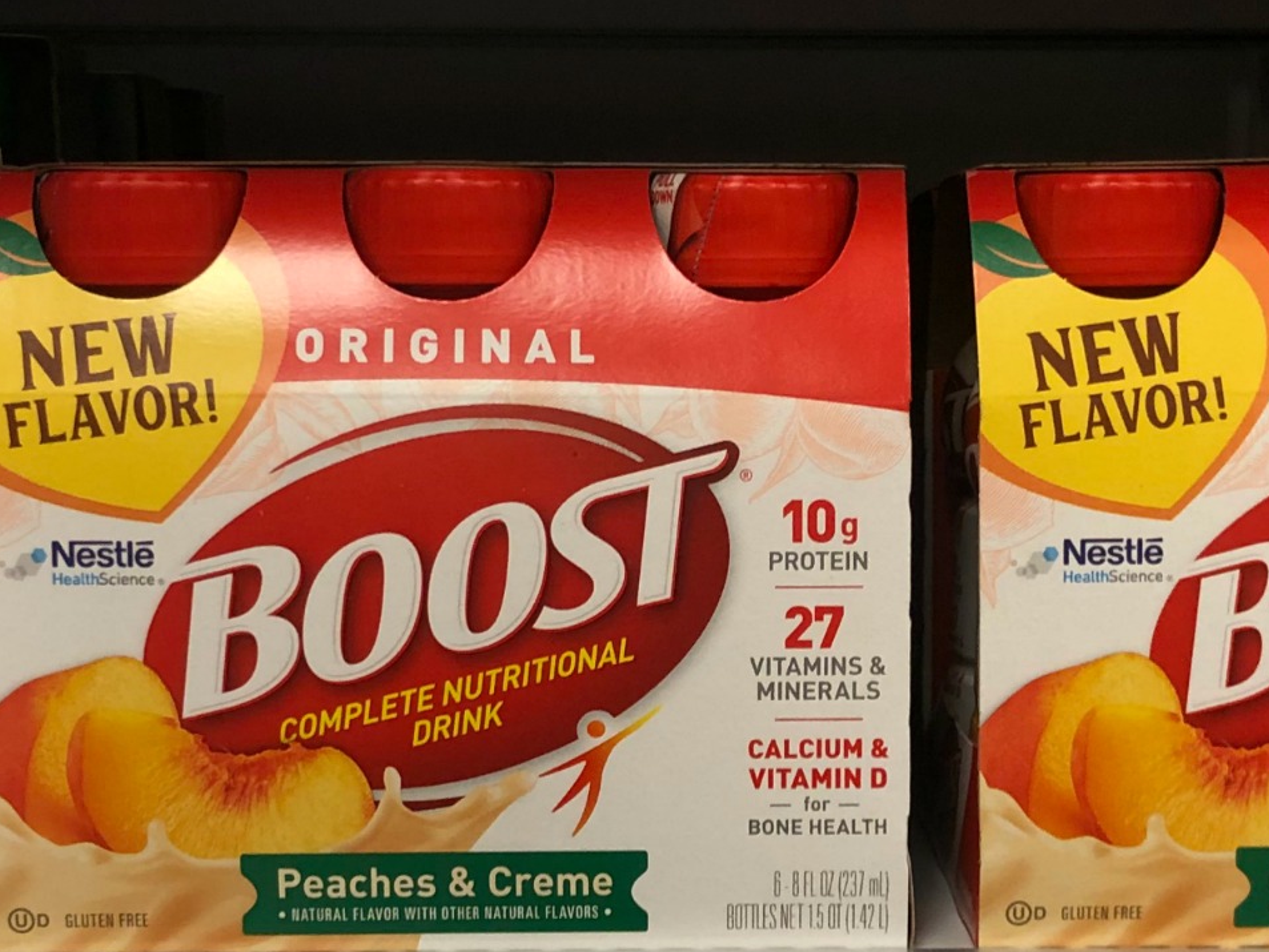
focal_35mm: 47
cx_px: 936
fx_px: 1723
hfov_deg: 39.4
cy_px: 690
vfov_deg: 30.5
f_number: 1.8
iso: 40
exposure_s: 1/20
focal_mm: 4
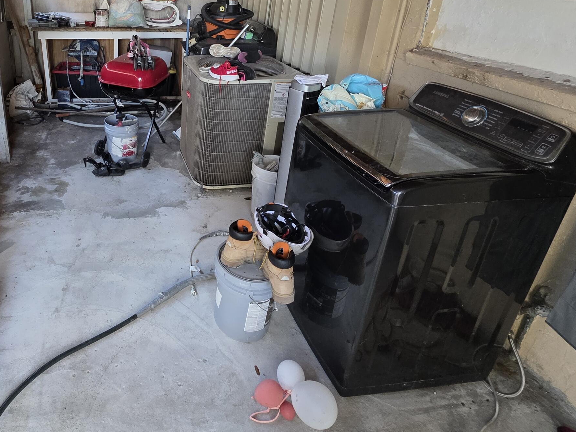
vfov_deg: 58.7
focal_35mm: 22
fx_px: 366
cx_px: 148
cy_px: 122
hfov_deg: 71.5
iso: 250
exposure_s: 1/120
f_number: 1.9
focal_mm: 2.2
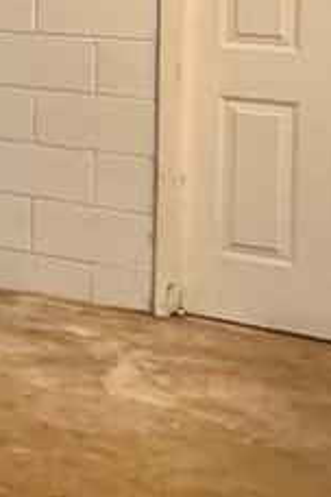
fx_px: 1407
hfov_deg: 10.2
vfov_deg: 19.0
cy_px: -94
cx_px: -632
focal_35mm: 102
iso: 1250
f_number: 2.2
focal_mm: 2.22
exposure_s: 1/60
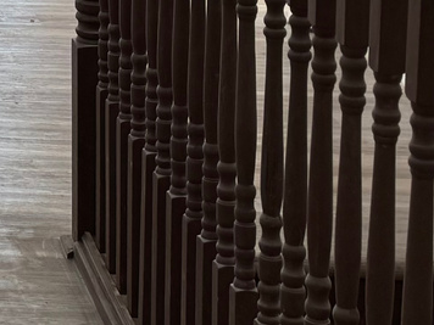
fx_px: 1730
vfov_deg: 10.2
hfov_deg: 12.1
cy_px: -234
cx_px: -519
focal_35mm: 138
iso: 80
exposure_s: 1/470
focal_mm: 6.76
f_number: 1.78
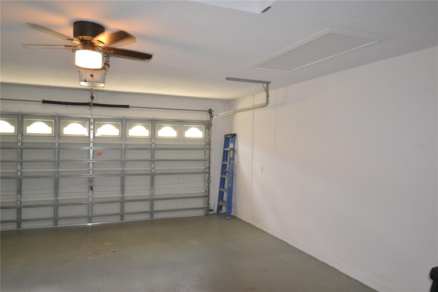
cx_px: 219
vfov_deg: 50.4
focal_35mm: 26
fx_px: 310
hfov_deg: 70.4
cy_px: 146
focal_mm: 17
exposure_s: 1/60
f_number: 4.2
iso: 1100
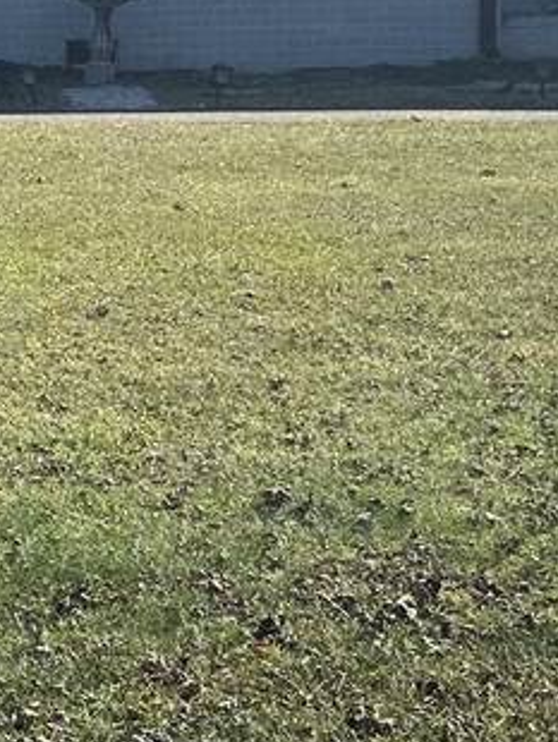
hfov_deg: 14.3
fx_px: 2125
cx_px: -168
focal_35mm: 99
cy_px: 141
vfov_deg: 19.6
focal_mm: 6.86
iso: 80
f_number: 1.78
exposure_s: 1/4016
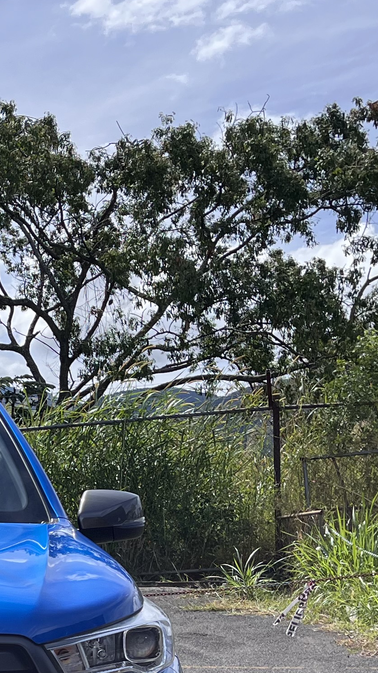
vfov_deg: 26.7
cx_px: -175
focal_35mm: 77
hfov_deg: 14.7
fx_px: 1372
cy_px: 595
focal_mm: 5.1
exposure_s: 1/4149
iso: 50
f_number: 1.6
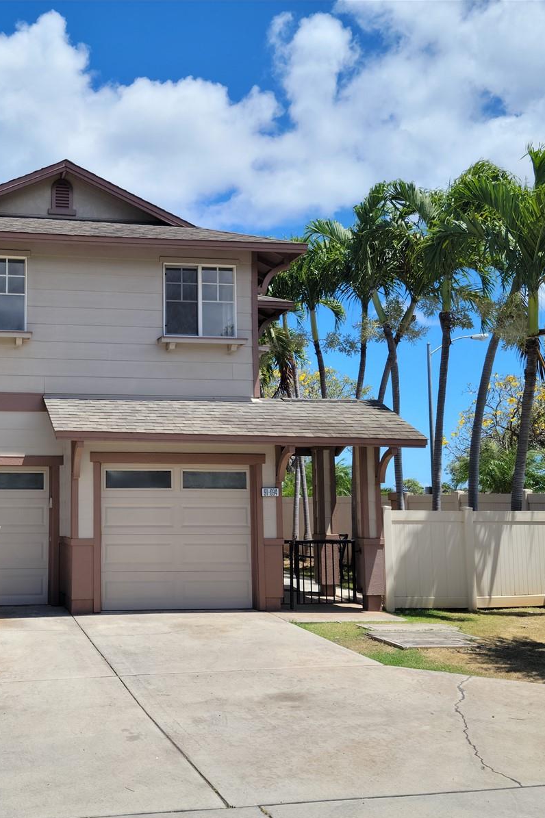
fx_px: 886
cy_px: 410
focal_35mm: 39
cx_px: 101
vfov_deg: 49.6
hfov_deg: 33.1
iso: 25
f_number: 2
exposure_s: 1/823
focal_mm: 5.9
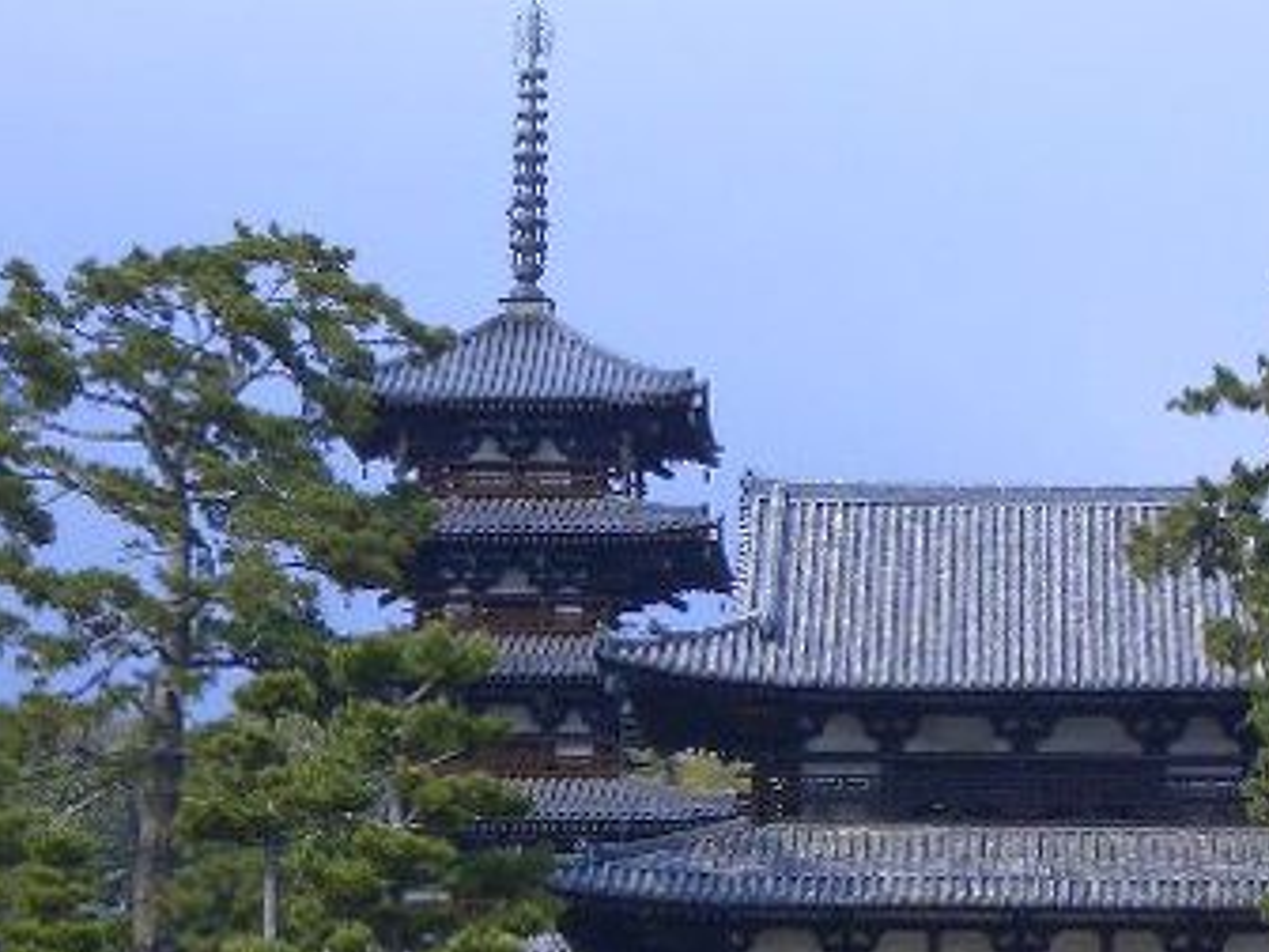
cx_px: 1039
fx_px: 5242
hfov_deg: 13.7
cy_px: 671
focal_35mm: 143
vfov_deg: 10.4
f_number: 6.2
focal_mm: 12.2
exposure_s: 1/250
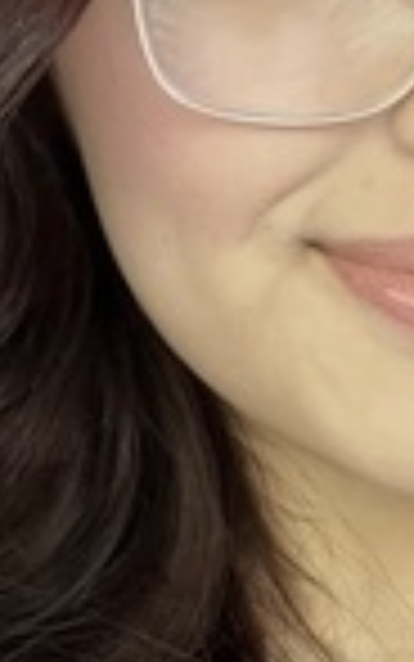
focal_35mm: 108
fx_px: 1948
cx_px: 376
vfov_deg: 19.2
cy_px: 455
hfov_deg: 12.0
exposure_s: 1/60
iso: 250
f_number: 2.2
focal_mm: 2.71
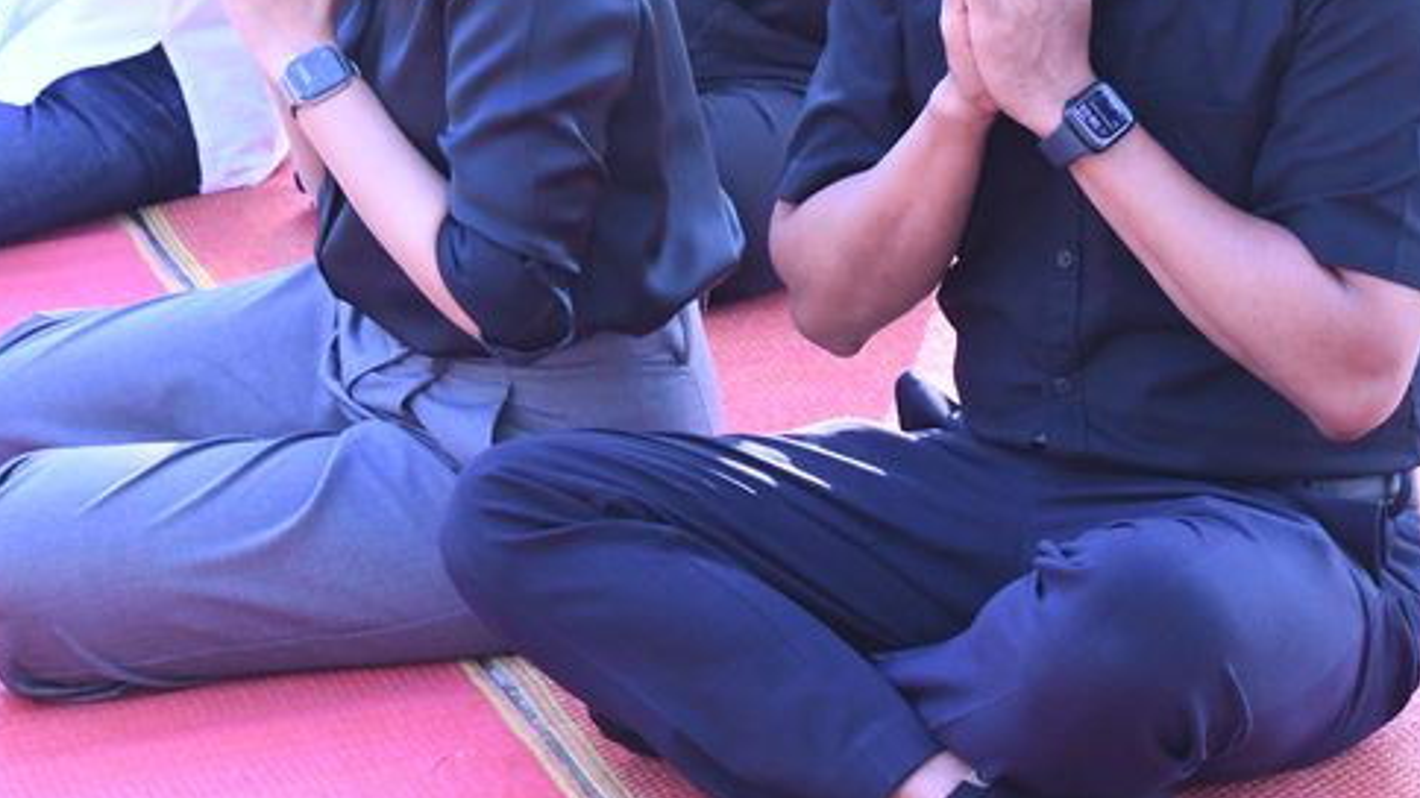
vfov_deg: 9.0
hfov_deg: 16.1
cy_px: -166
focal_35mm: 133
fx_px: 5007
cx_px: 596
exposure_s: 1/250
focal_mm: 40
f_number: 8
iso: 2500
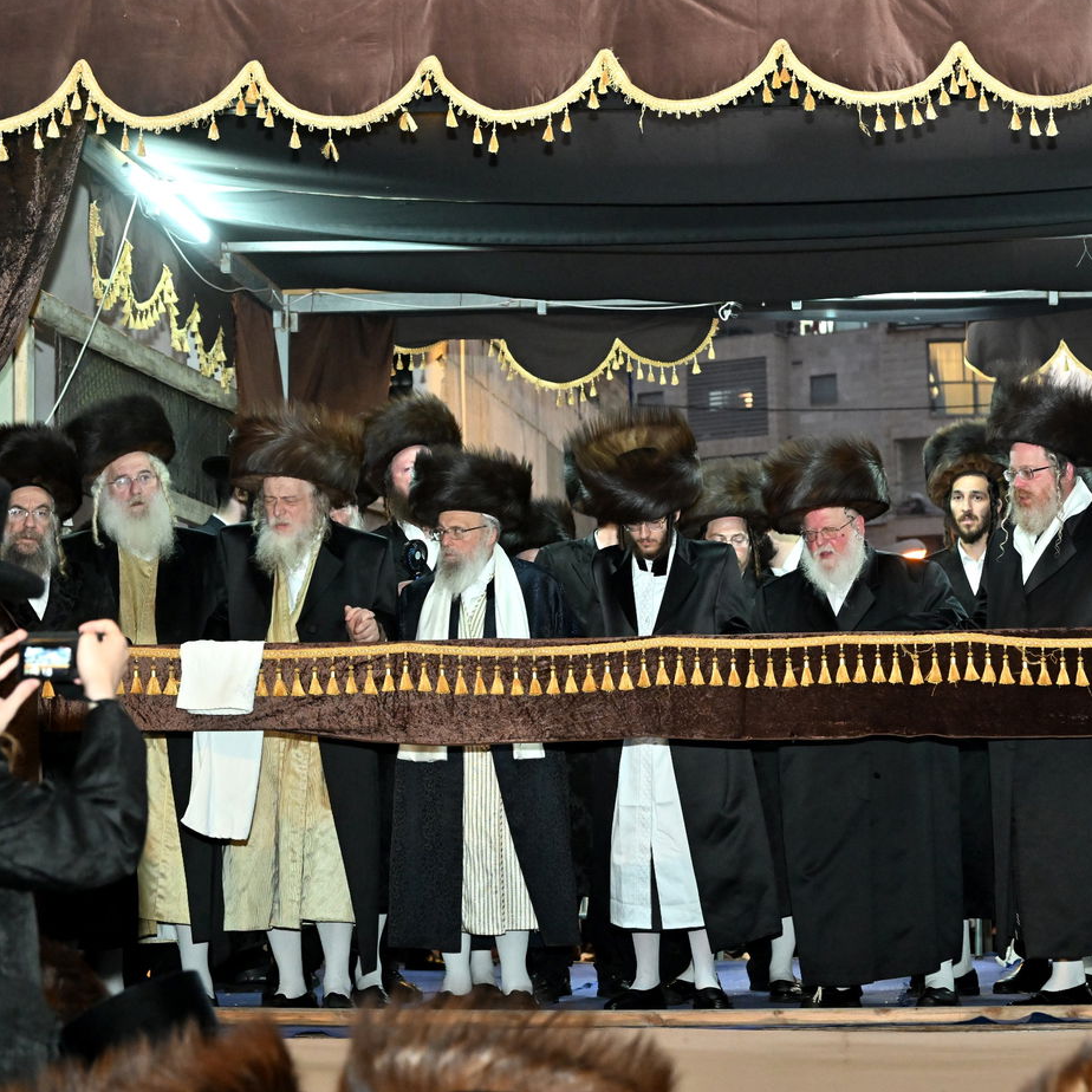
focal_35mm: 76
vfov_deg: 22.8
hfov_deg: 22.6
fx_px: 2712
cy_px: 548
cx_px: 769
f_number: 4.5
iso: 4000
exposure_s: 1/200
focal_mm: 59
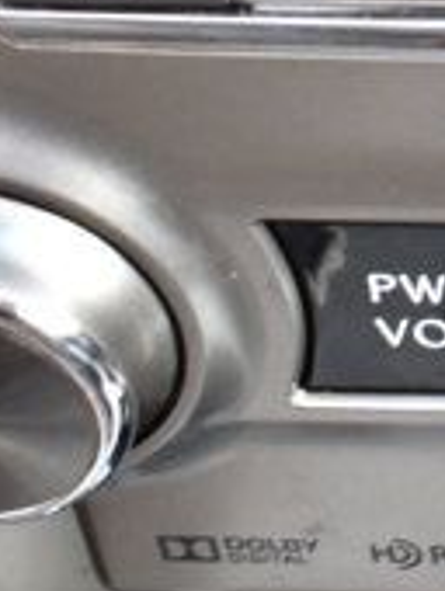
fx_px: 3999
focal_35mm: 234
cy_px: -35
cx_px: 1099
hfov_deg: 6.1
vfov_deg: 8.4
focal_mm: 27
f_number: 6.3
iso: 400
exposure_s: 1/20
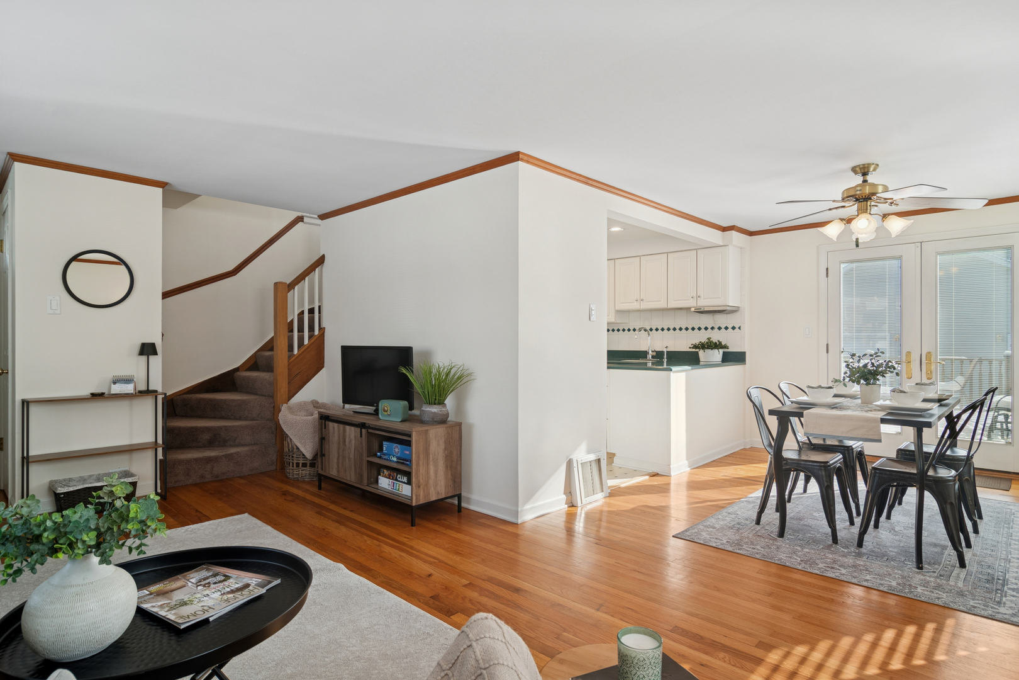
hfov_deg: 90.0
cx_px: 510
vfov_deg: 67.4
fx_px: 509
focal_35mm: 18
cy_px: 340
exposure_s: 1/25
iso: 200
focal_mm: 12
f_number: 8
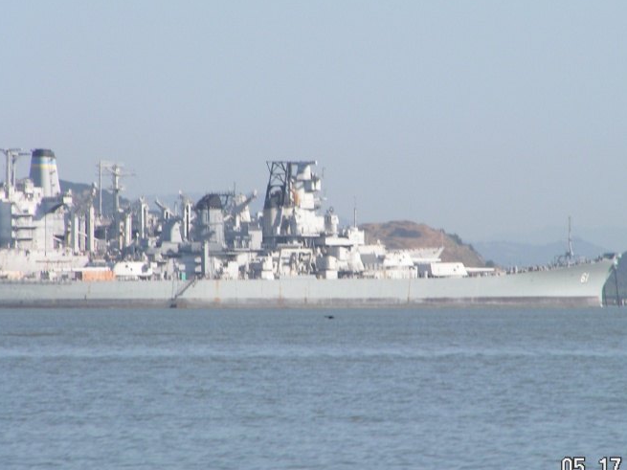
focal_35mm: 464
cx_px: 363
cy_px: 236
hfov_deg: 4.3
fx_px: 8403
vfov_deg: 3.2
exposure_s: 1/400
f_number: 5
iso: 50
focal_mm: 63
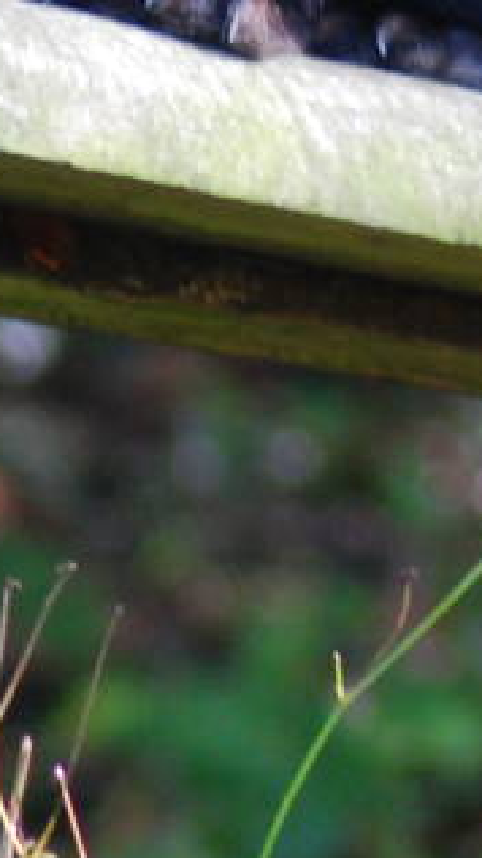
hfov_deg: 1.0
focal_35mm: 1232
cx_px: 826
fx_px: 28022
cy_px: -348
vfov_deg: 1.8
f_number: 4.5
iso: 400
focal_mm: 155
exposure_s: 1/60
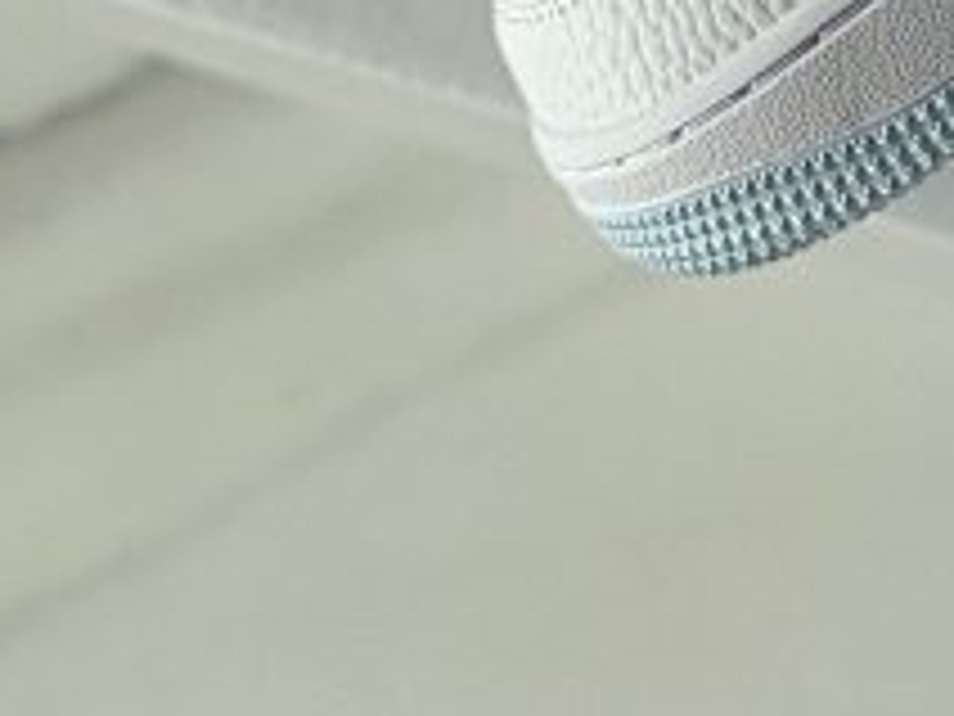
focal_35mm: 241
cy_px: -486
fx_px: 6642
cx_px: 1678
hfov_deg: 8.0
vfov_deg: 6.1
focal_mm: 7.5
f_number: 2.2
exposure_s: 1/121
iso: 32
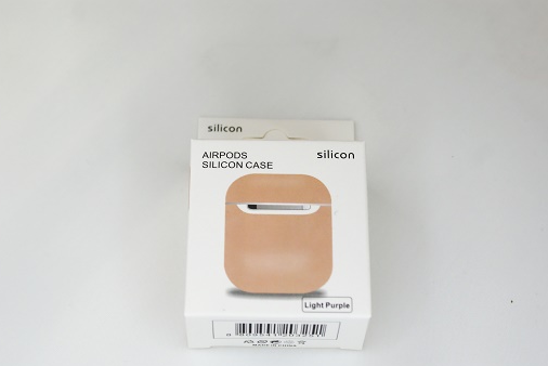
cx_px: 281
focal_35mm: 78
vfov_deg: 17.6
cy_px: 210
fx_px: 1181
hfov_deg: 26.1
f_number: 5.6
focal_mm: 45
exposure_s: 1/160
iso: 1600
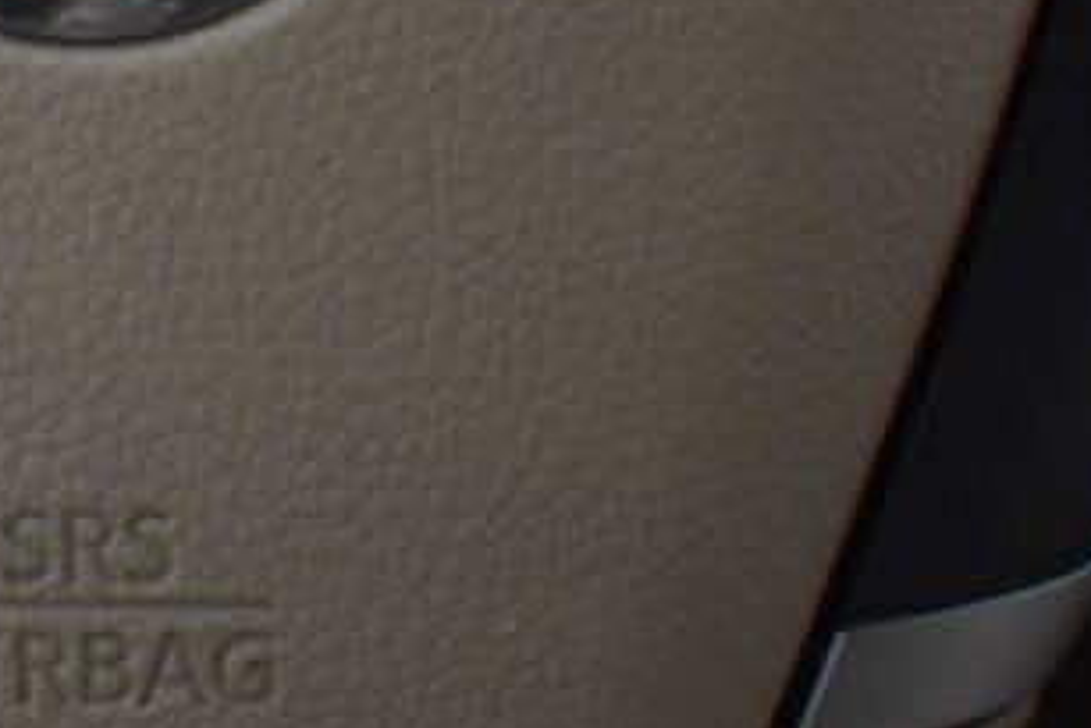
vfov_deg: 15.1
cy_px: 82
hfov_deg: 22.2
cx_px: 174
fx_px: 2729
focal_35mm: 90
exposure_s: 1/8
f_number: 3.5
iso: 1600
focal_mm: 18
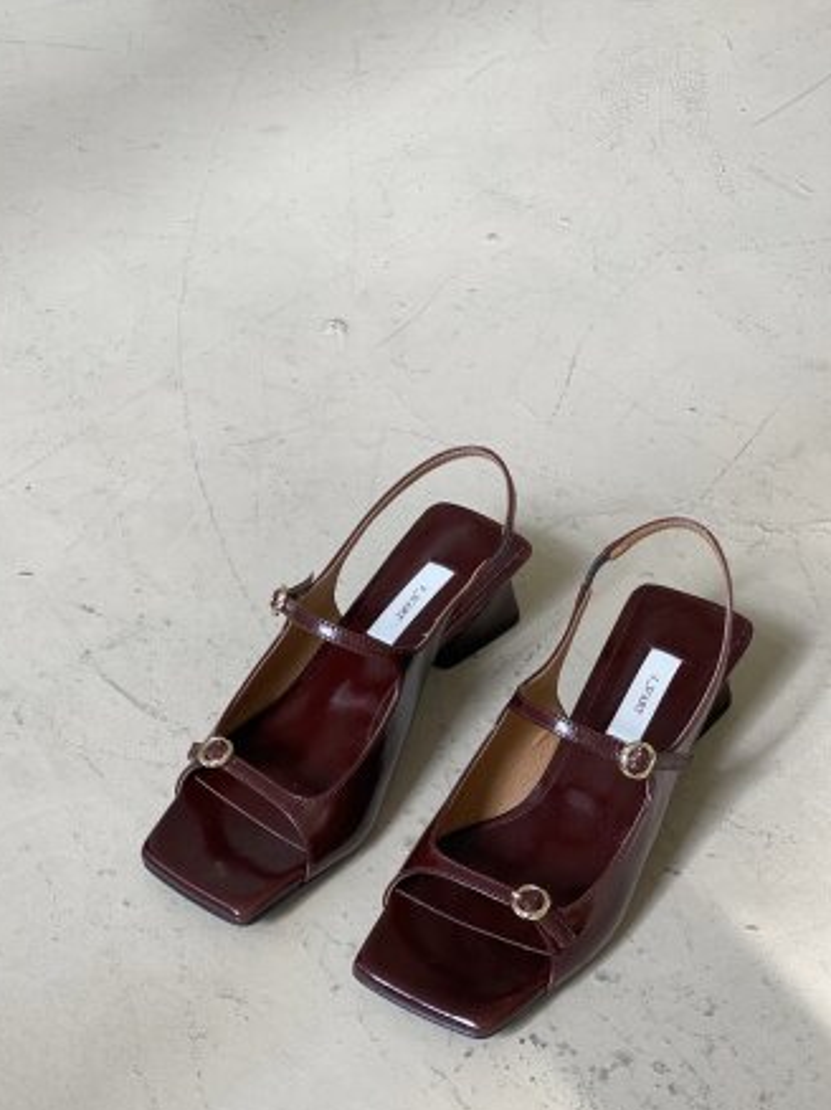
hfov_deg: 25.6
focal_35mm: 57
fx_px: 1826
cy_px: 598
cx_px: 380
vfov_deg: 33.8
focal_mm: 6
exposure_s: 1/122
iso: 40
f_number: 2
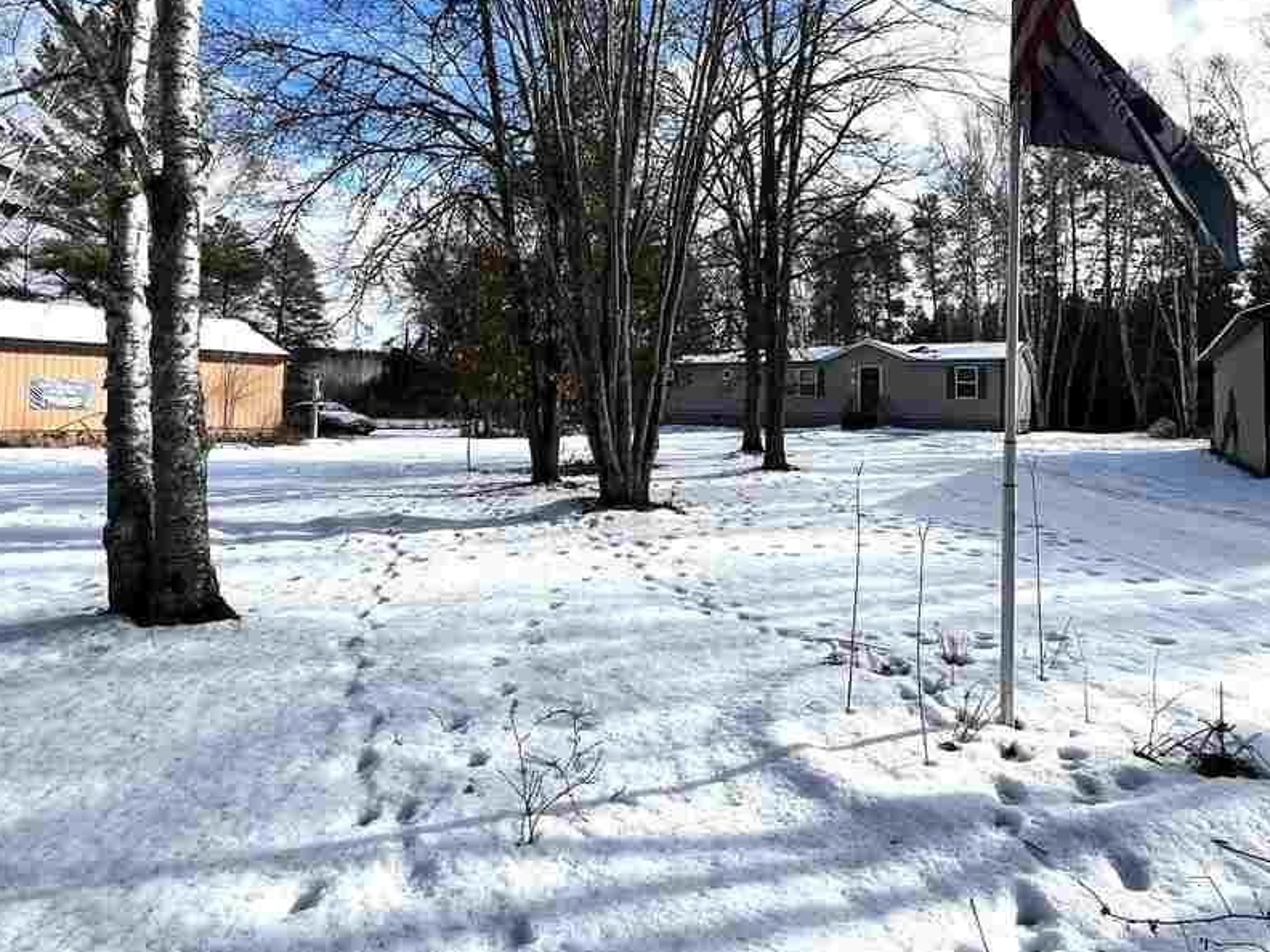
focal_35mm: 21
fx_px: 770
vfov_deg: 62.8
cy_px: 373
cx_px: 710
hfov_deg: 78.7
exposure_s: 1/1393
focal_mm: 1.57
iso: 32
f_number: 1.8
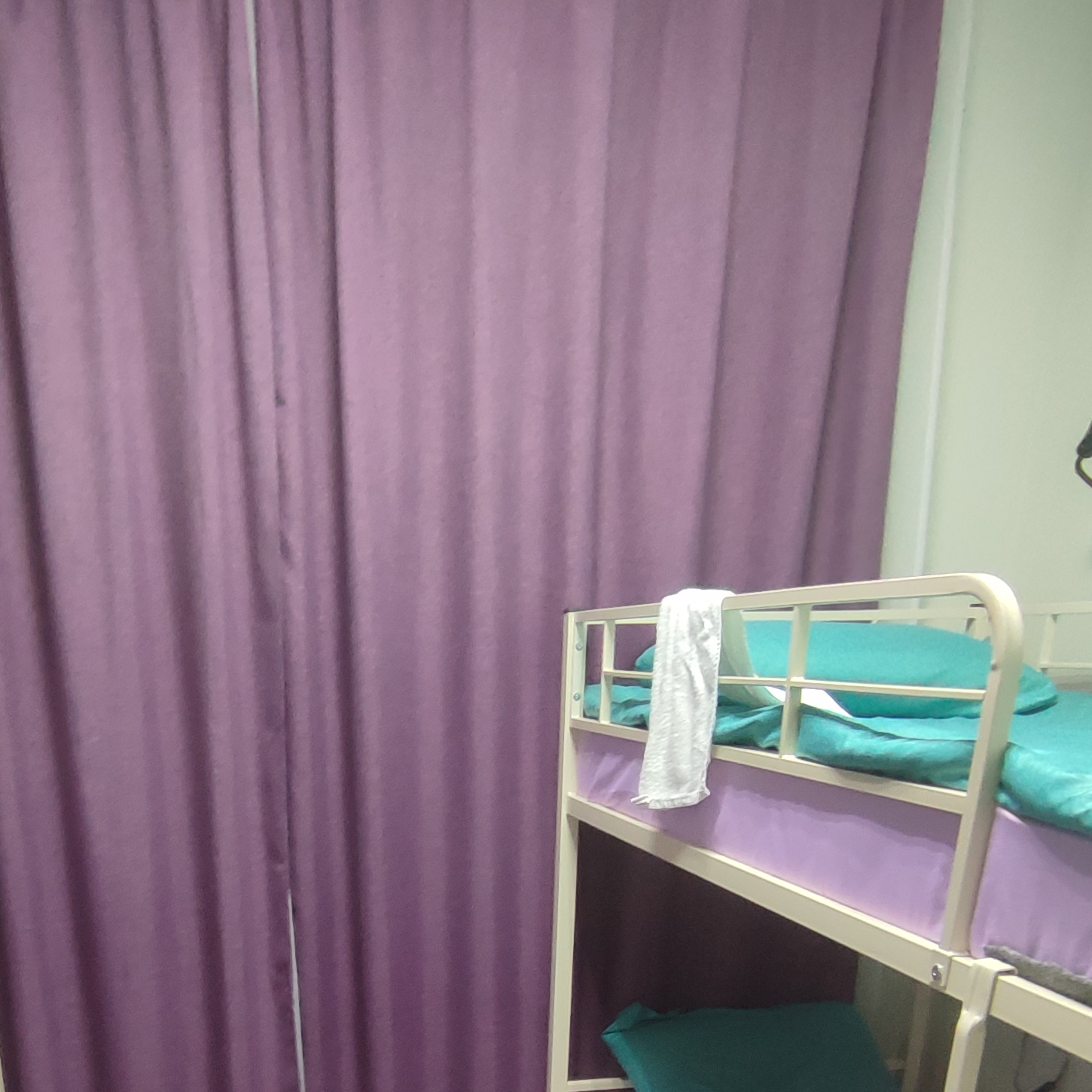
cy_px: 1080
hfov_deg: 50.1
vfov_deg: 44.0
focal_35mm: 32
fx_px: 1142
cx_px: 359
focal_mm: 1.65
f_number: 2.2
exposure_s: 1/33
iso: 313
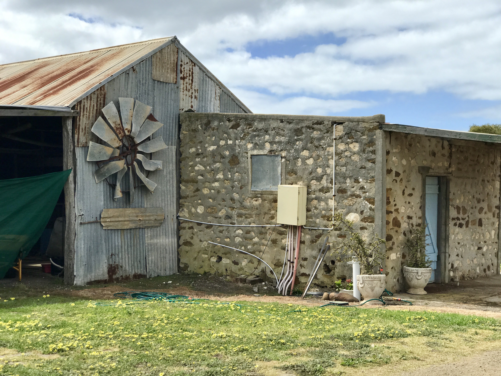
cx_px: 250
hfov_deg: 33.8
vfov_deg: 25.7
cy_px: 188
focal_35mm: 57
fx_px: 825
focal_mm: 6.6
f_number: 2.8
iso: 20
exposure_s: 1/948
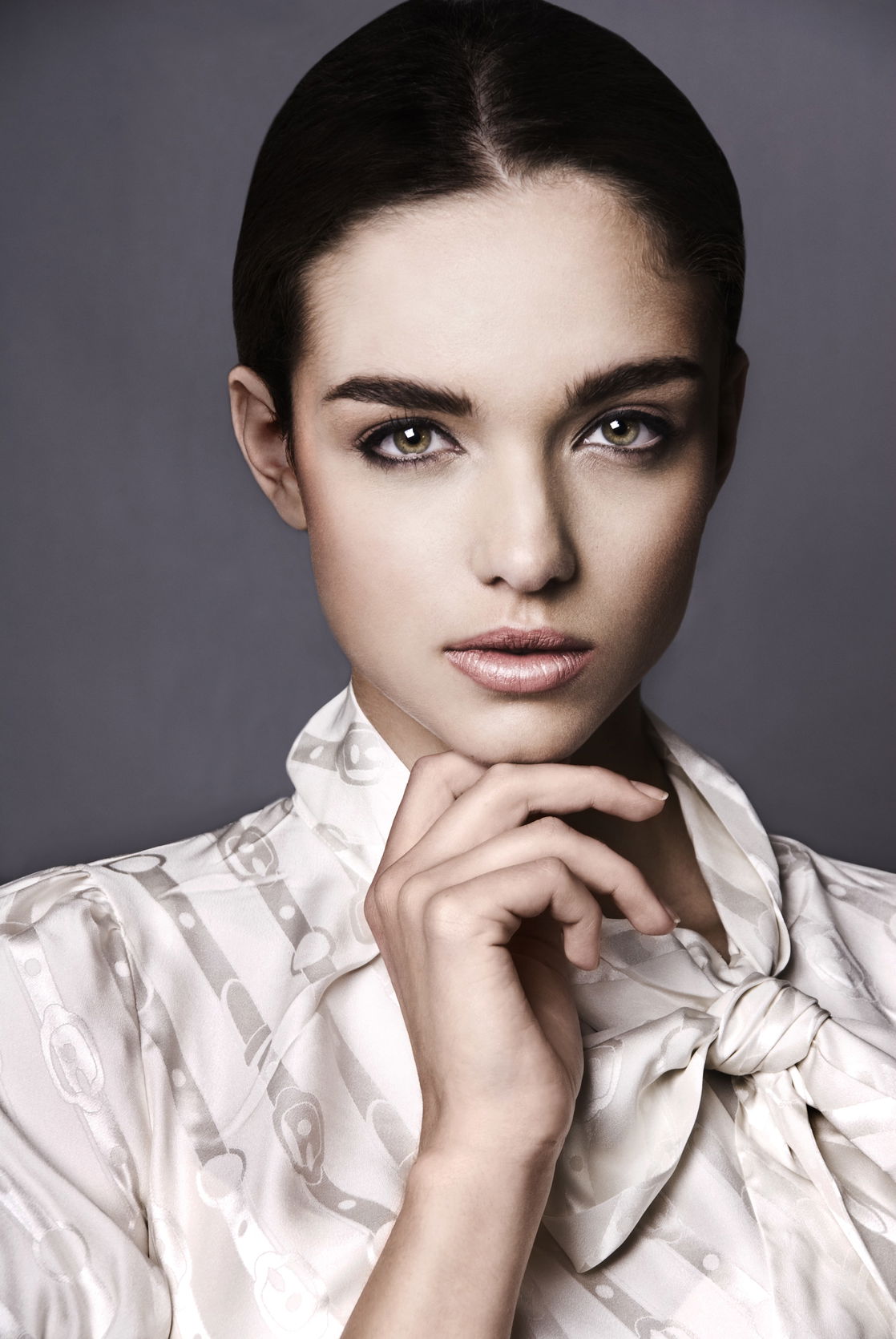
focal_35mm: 142
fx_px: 5304
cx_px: 448
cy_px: 670
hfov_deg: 9.7
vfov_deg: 14.4
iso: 100
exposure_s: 1/100
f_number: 8
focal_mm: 95
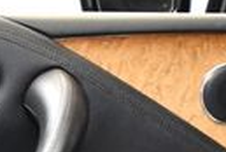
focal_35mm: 178
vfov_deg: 7.3
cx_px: -67
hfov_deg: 11.2
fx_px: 1121
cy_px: 365
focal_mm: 18
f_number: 3.5
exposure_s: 1/60
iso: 3600
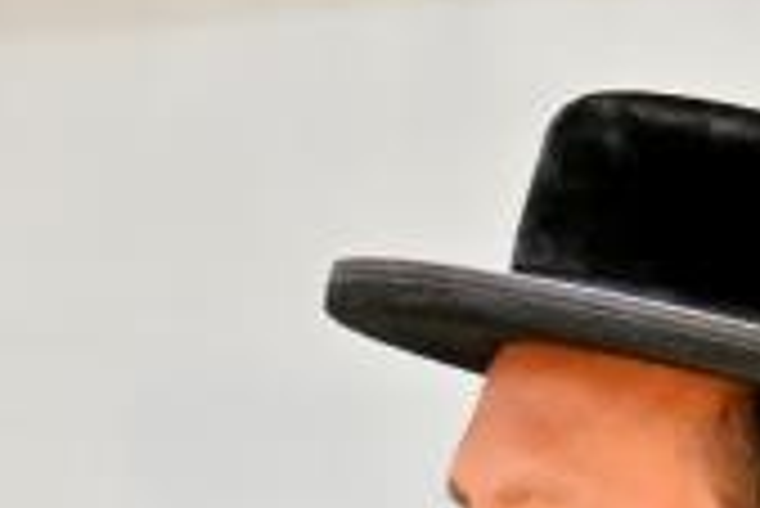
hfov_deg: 3.8
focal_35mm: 546
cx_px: -9
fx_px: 11536
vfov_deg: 2.5
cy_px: 1400
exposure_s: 1/160
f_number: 2.8
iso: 640
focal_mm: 90
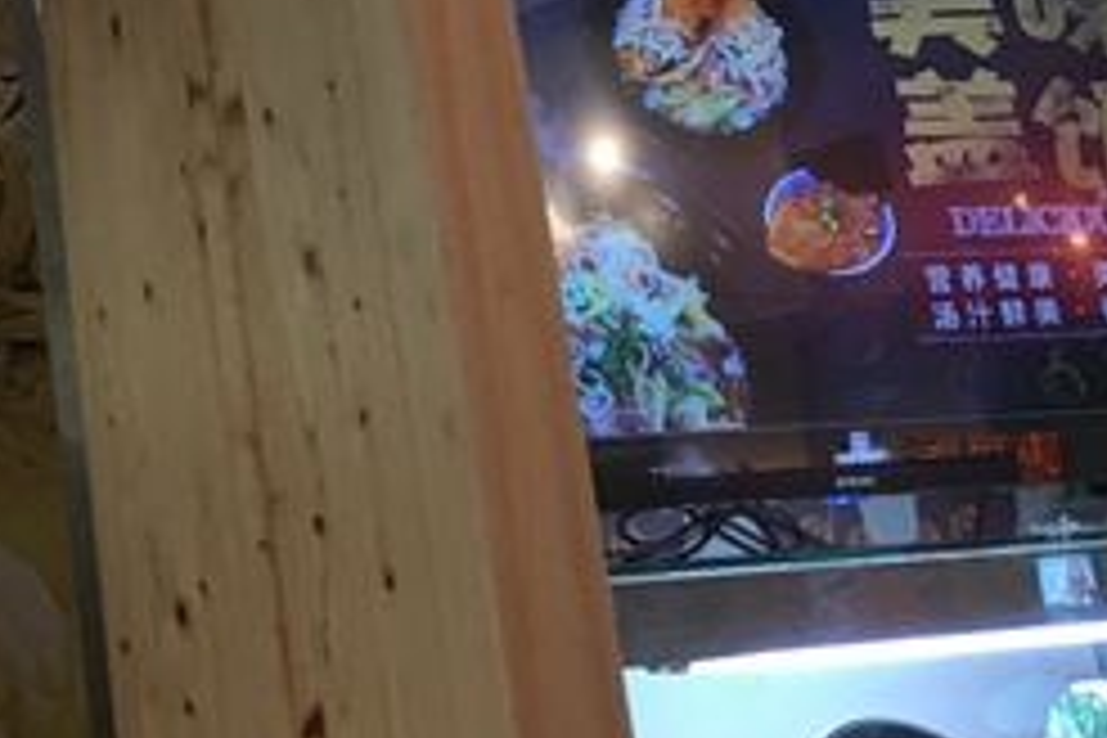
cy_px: -270
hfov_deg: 19.9
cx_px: -108
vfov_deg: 13.4
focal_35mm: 98
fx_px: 3013
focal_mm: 4.15
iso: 40
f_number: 2.2
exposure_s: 1/30
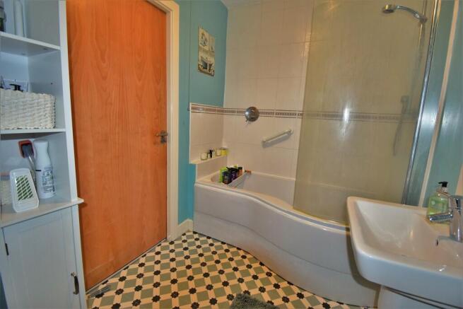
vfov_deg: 77.4
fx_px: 193
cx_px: 232
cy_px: 154
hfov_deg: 100.4
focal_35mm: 15
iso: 800
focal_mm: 10
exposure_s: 1/60
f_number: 4.5
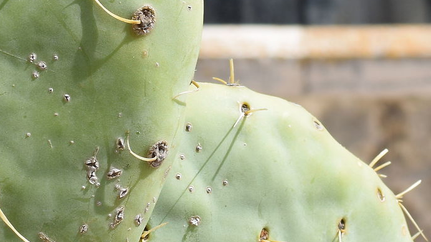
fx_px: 2180
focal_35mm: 191
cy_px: -73
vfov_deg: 6.3
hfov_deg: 11.3
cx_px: 291
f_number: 8
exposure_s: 1/200
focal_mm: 35
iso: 100
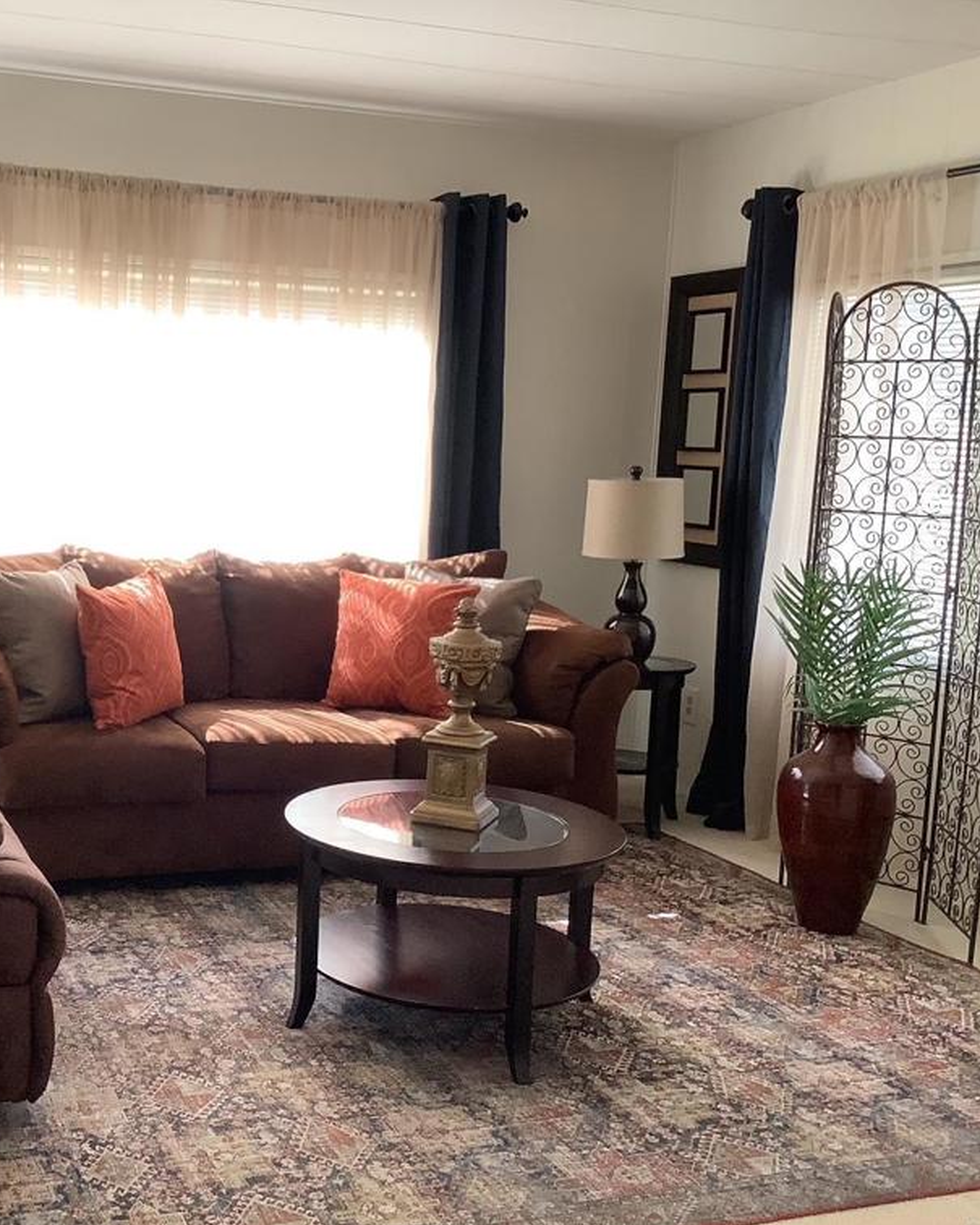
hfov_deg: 35.6
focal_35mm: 41
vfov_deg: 44.8
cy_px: 621
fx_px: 1486
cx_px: 233
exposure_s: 1/60
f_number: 2.4
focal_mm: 3.3
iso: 80
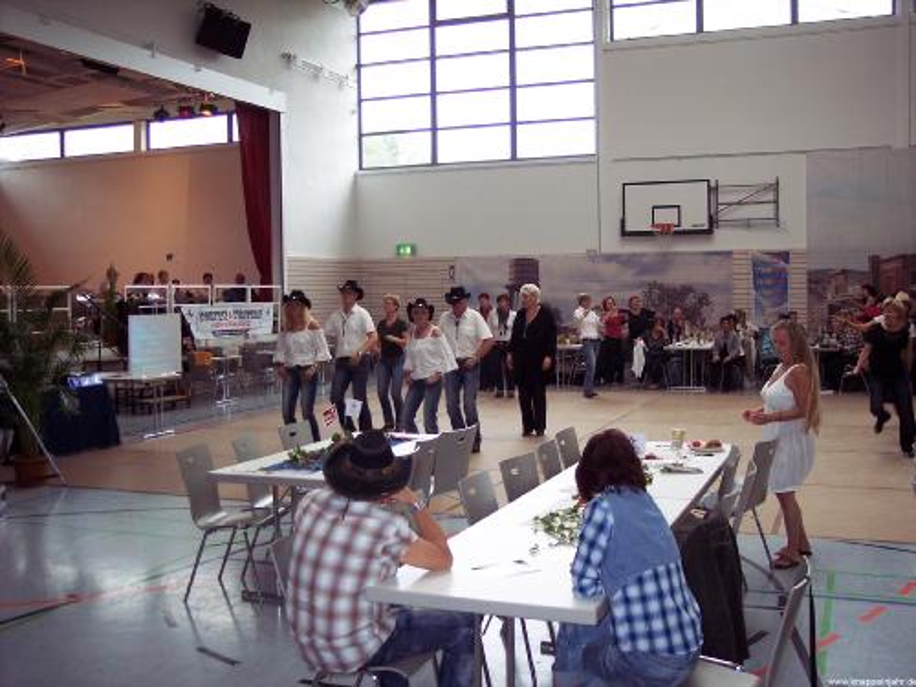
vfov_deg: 36.8
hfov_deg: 47.9
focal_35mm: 39
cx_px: 458
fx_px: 1032
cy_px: 344
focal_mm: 8
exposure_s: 1/60
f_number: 2.8
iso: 140
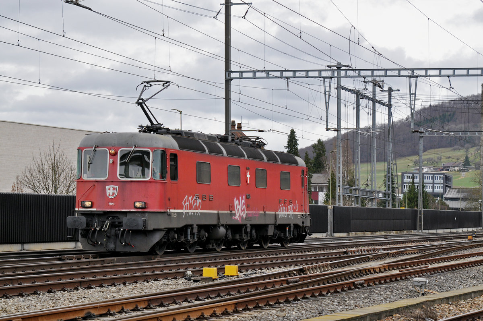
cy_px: 160
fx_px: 1407
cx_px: 242
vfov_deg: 13.0
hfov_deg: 19.5
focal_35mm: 105
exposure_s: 1/800
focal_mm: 70
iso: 400
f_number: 5
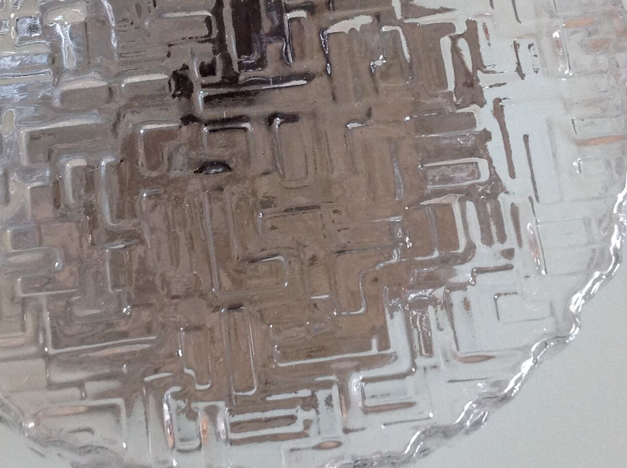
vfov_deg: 19.9
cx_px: 232
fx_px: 1320
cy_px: 91
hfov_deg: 26.6
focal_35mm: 73
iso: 125
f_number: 2.4
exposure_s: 1/15
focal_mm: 4.28
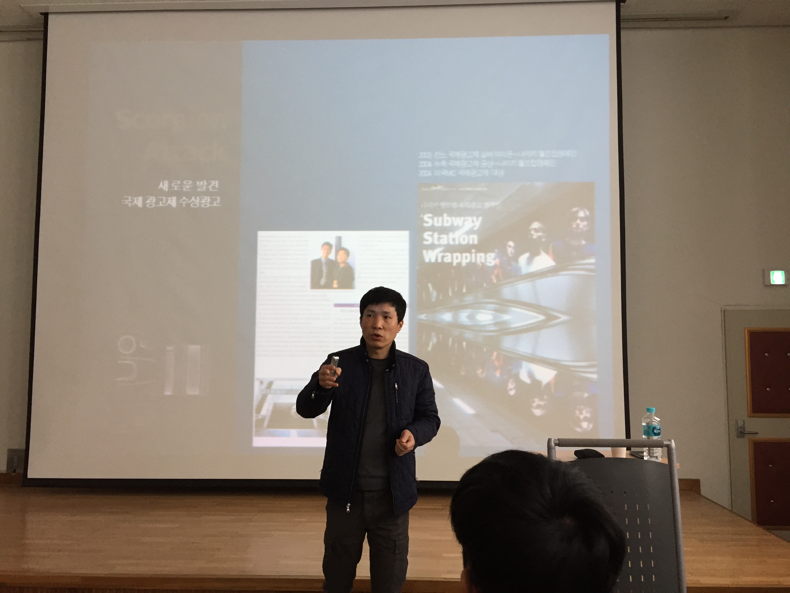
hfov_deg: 61.7
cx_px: 395
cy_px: 296
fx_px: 662
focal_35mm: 29
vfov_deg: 48.2
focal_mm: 4.15
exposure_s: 1/30
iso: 80
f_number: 2.2
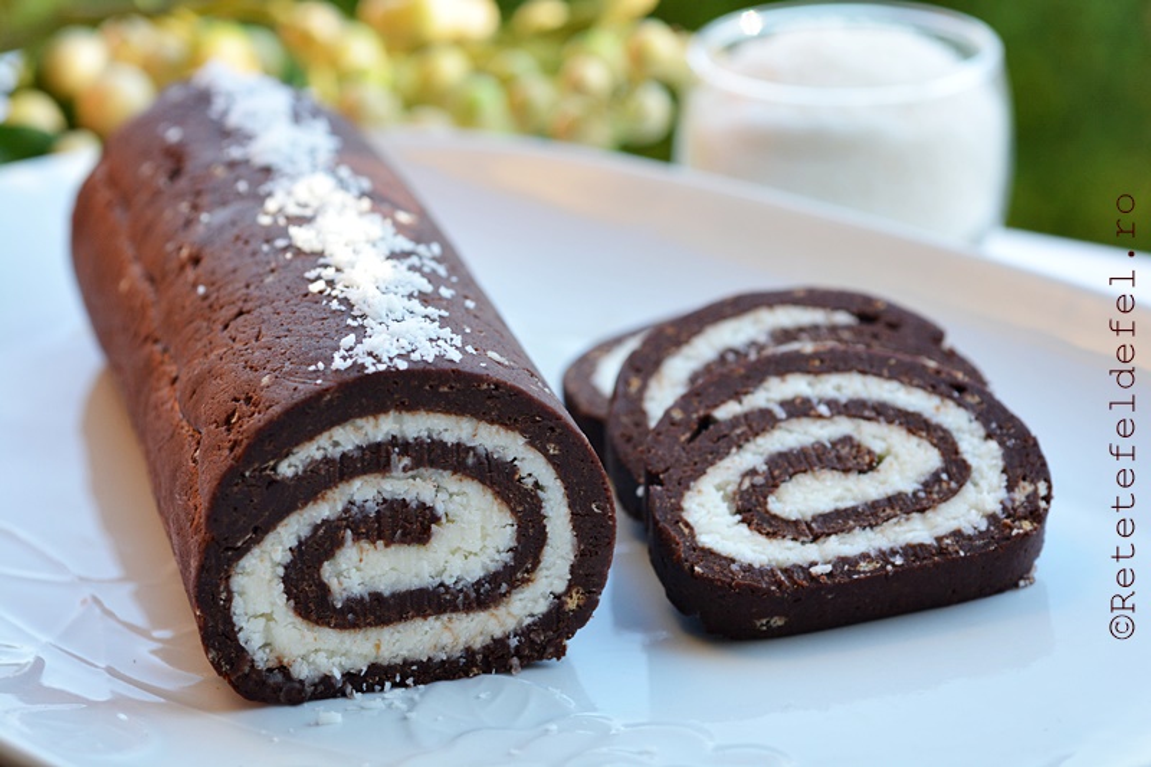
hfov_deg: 22.6
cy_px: 384
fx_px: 2877
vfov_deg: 15.2
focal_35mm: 90
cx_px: 576
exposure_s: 1/125
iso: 400
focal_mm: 60
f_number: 7.1
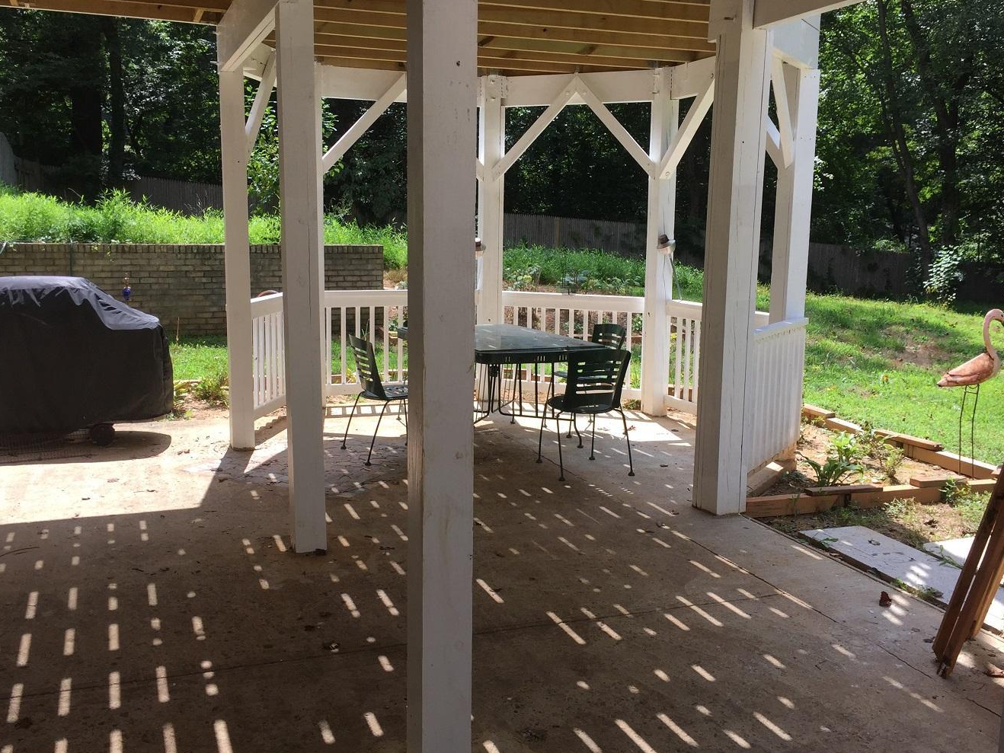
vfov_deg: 43.0
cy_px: 373
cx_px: 481
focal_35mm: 33
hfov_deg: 55.3
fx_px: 957
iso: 32
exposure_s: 1/694
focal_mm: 4.15
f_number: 2.2
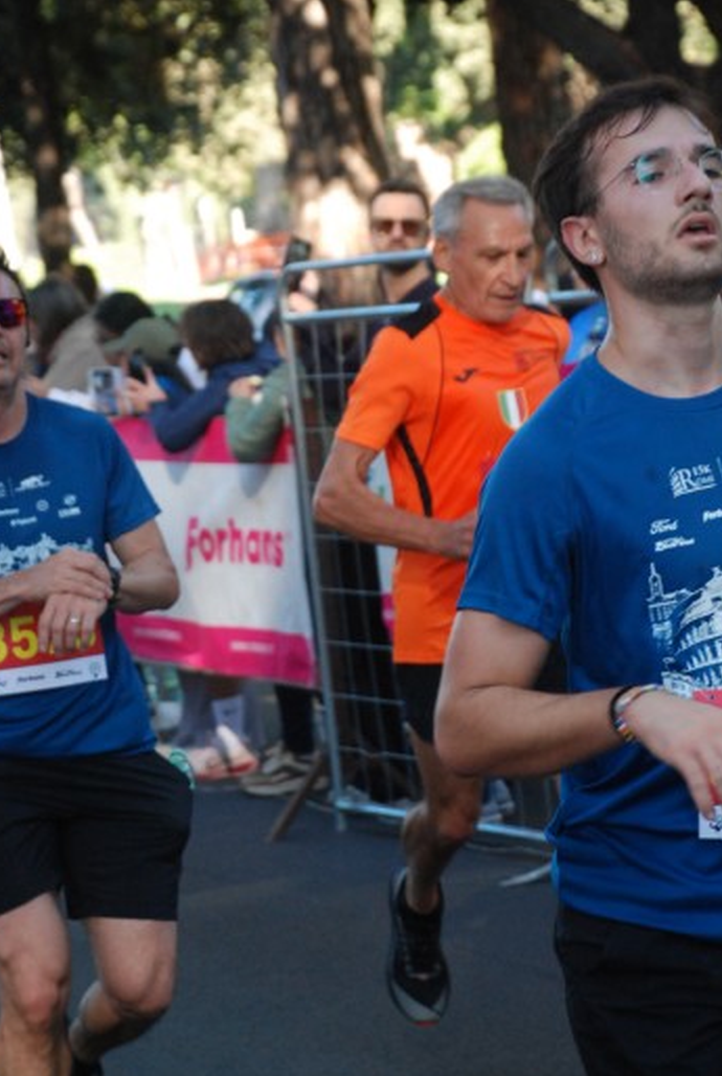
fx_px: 4192
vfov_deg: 14.6
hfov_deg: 9.8
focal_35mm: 140
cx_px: 392
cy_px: 490
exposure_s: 1/250
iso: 1000
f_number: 5.6
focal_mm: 80
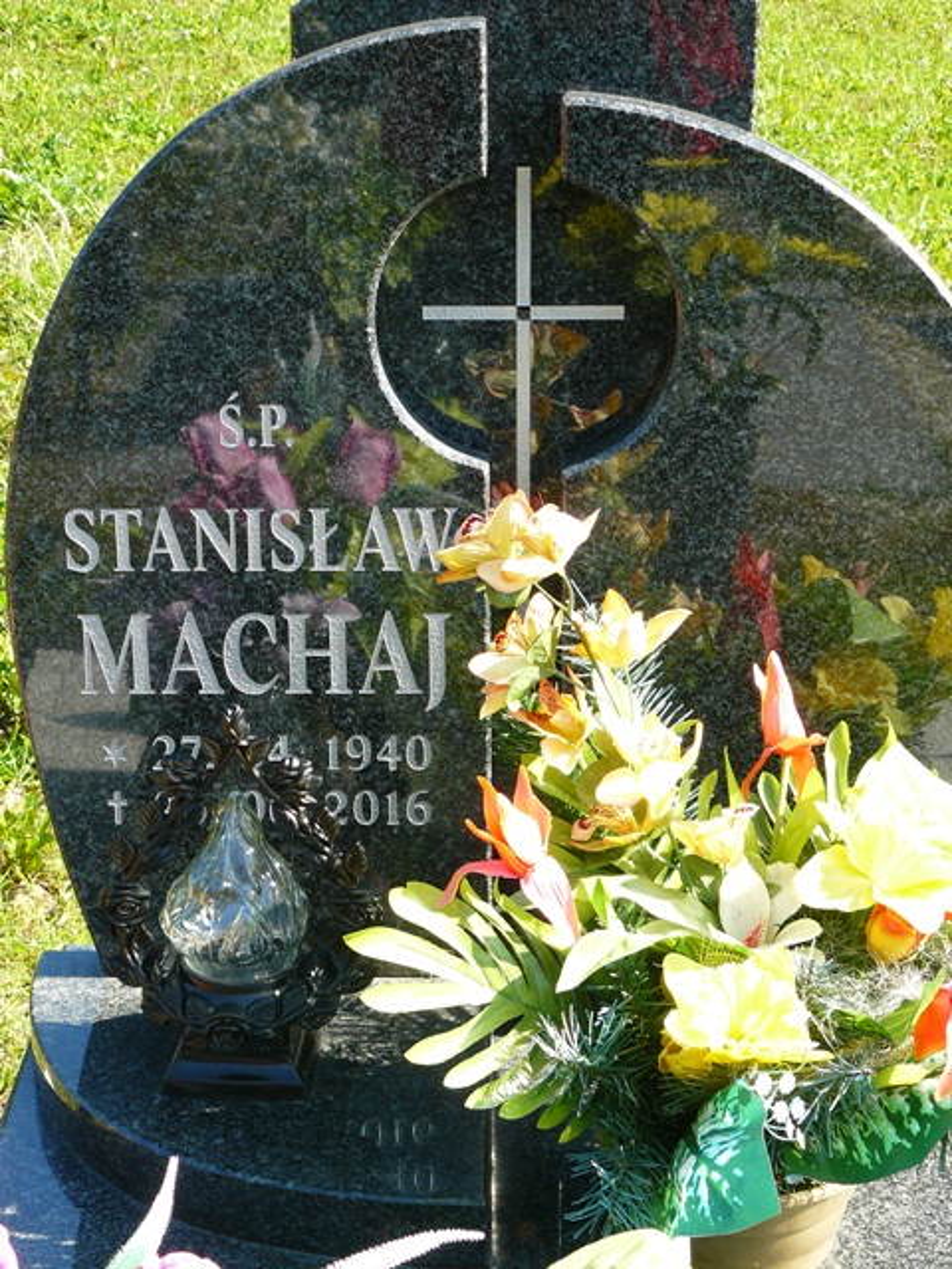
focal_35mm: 73
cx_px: 476
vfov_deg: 26.7
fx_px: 2677
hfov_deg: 20.2
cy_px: 634
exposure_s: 1/160
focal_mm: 12.2
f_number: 4
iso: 100
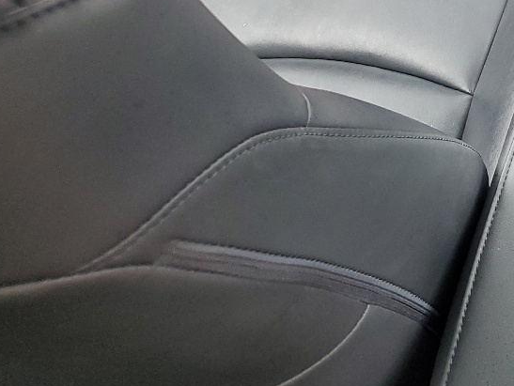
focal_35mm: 76
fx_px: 1129
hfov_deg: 22.3
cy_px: -113
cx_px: 709
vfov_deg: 18.1
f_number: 1.5
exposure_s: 1/120
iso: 75
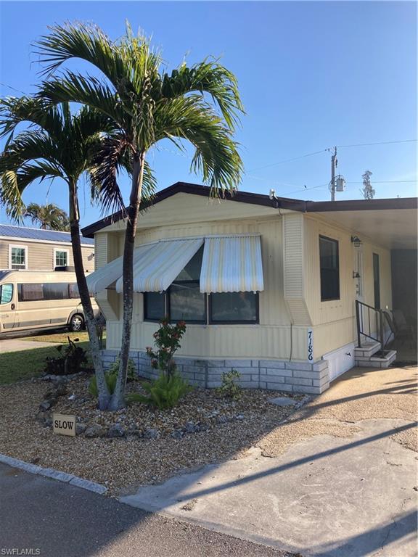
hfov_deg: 49.7
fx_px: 451
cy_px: 278
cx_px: 209
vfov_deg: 63.4
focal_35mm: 28
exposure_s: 1/1412
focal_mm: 3.99
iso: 20
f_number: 1.8
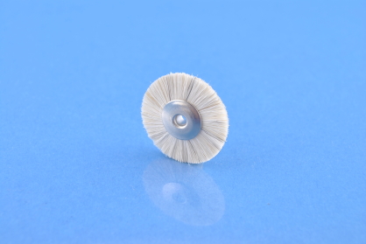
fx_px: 763
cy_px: 122
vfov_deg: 18.2
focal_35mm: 75
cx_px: 183
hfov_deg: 27.0
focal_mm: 50
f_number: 10
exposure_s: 1/160
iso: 100
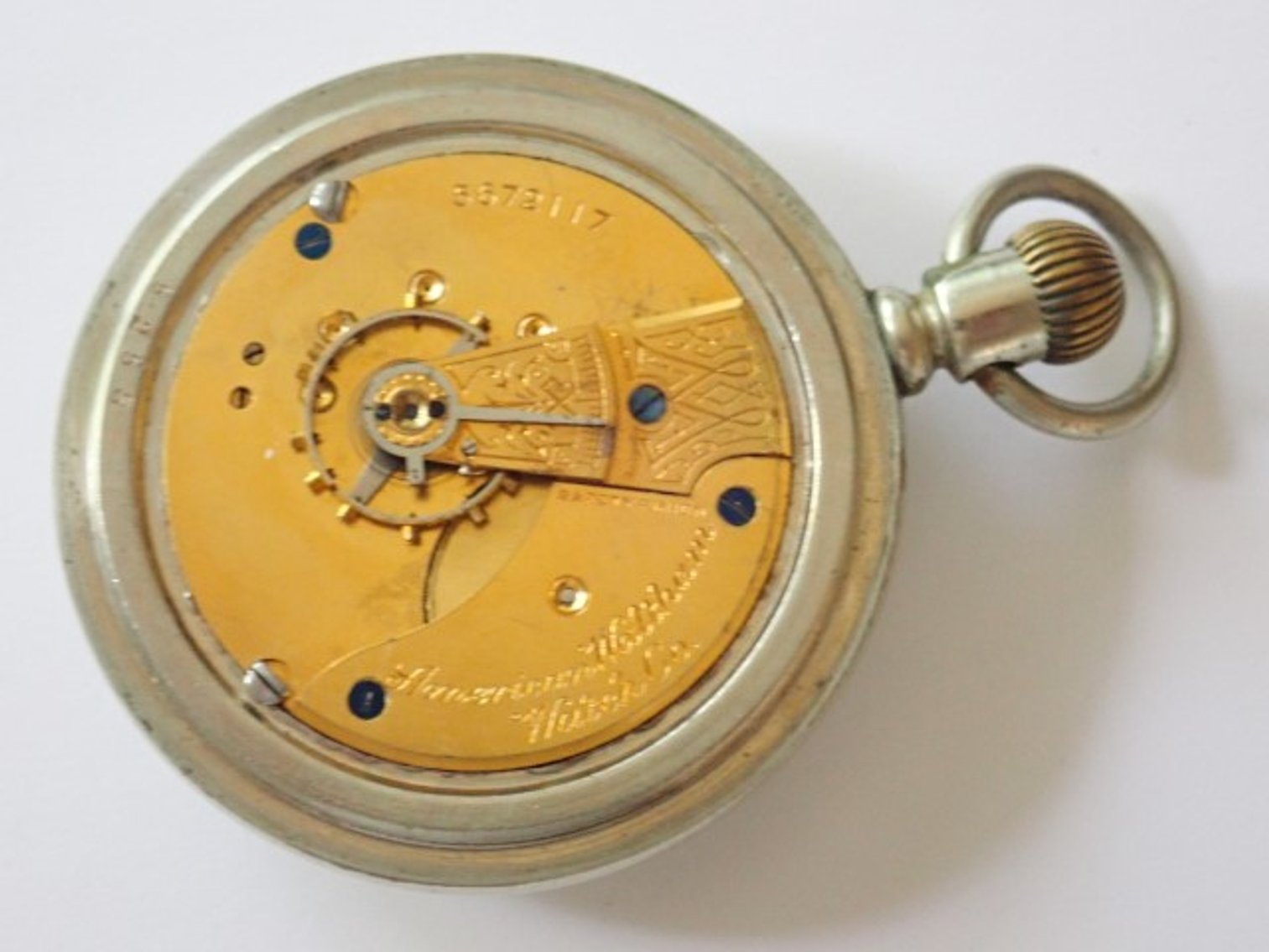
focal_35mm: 85
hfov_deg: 23.0
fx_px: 3116
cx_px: 634
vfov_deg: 17.4
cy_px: 476
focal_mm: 15.41
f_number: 4.5
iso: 800
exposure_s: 1/50
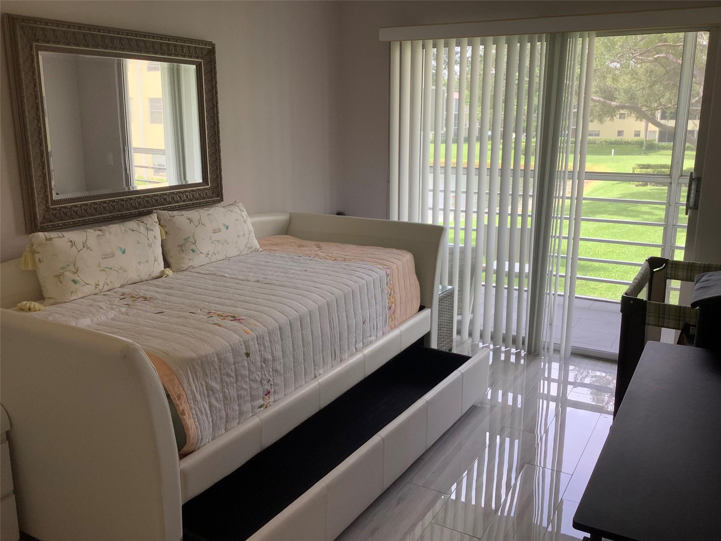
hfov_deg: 58.4
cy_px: 270
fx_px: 646
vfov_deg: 45.4
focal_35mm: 31
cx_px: 360
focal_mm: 3.3
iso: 40
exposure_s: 1/100
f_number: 2.4
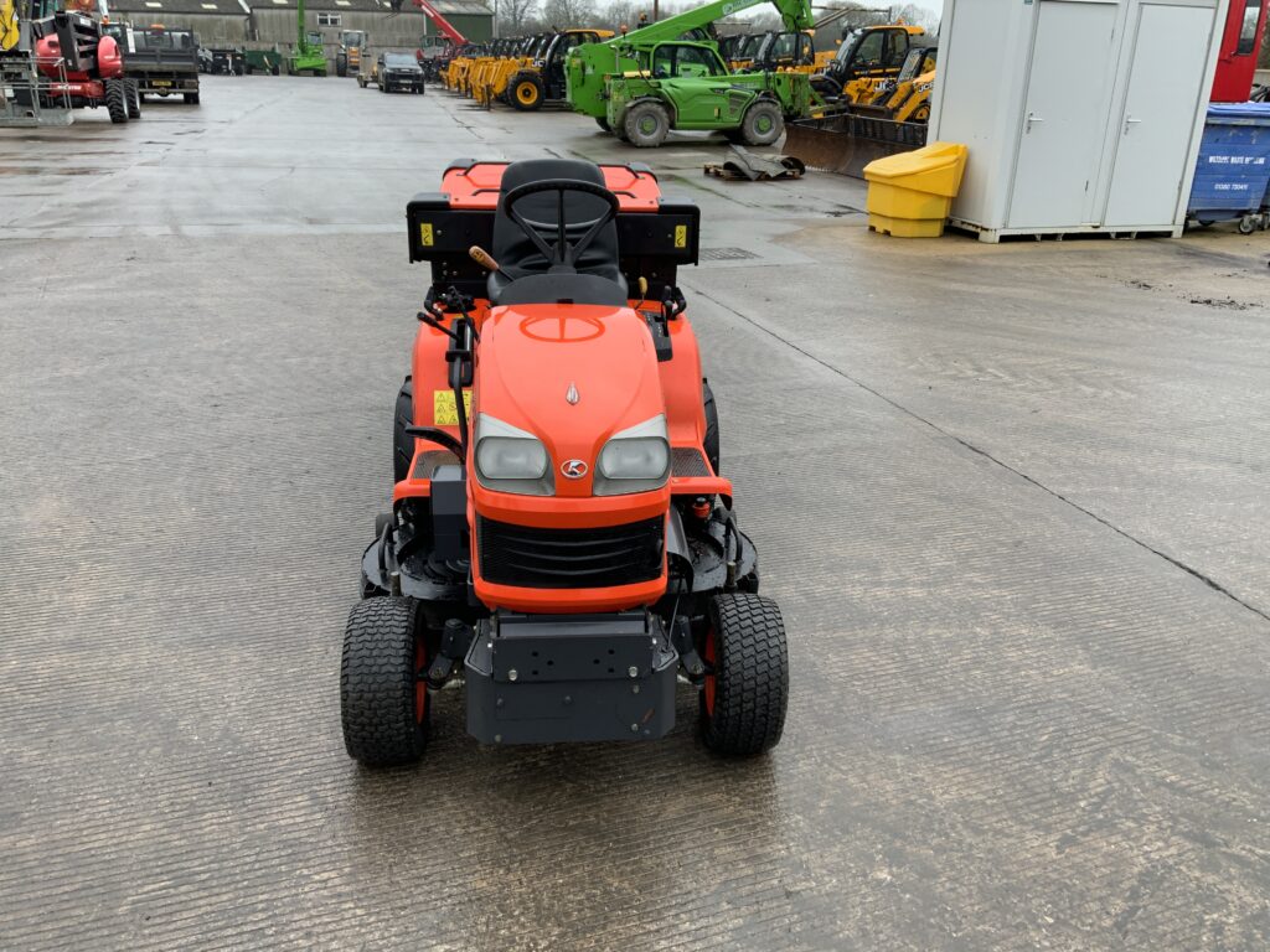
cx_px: 635
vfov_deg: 48.2
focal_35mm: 29
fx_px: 1064
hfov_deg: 61.7
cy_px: 476
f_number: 1.8
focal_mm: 3
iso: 16
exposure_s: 1/243
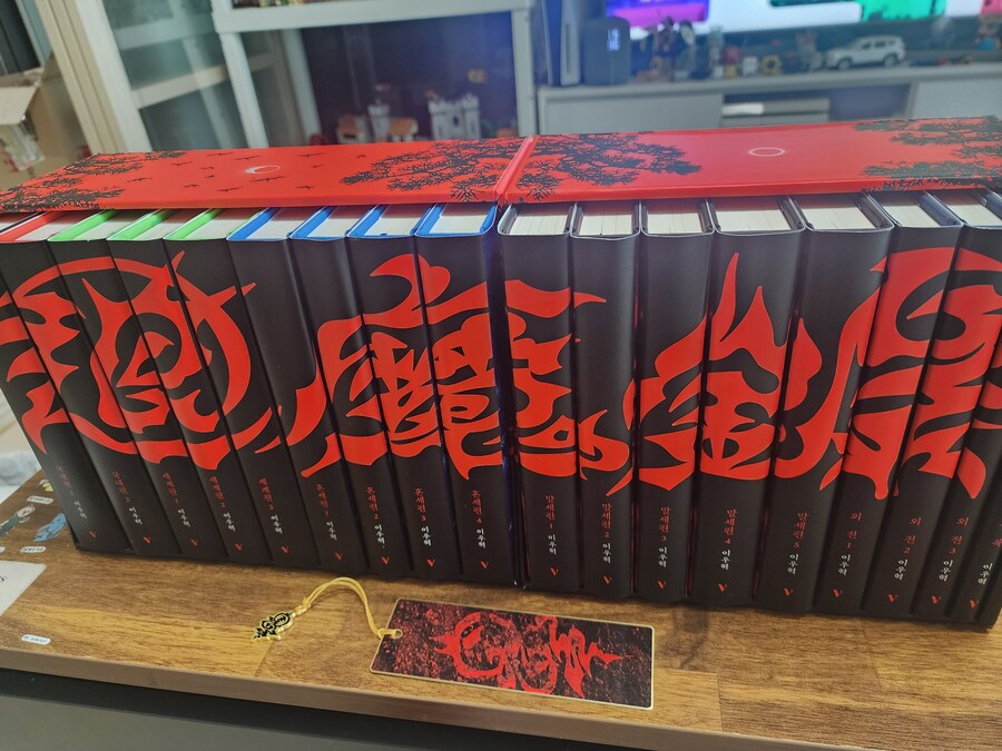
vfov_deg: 58.9
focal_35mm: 23
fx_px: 666
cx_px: 501
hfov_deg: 73.9
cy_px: 376
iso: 500
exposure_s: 1/40
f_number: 1.8
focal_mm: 6.4
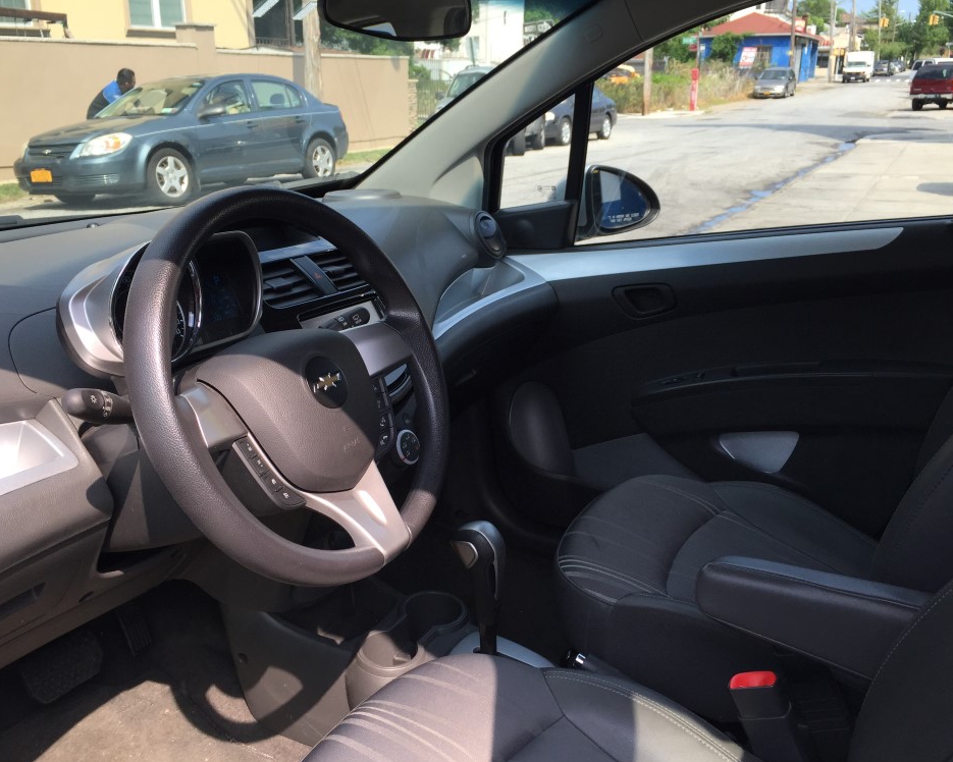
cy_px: 385
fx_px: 874
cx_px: 469
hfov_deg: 57.2
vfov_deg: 47.1
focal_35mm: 31
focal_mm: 4.15
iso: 32
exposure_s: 1/618
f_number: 2.2
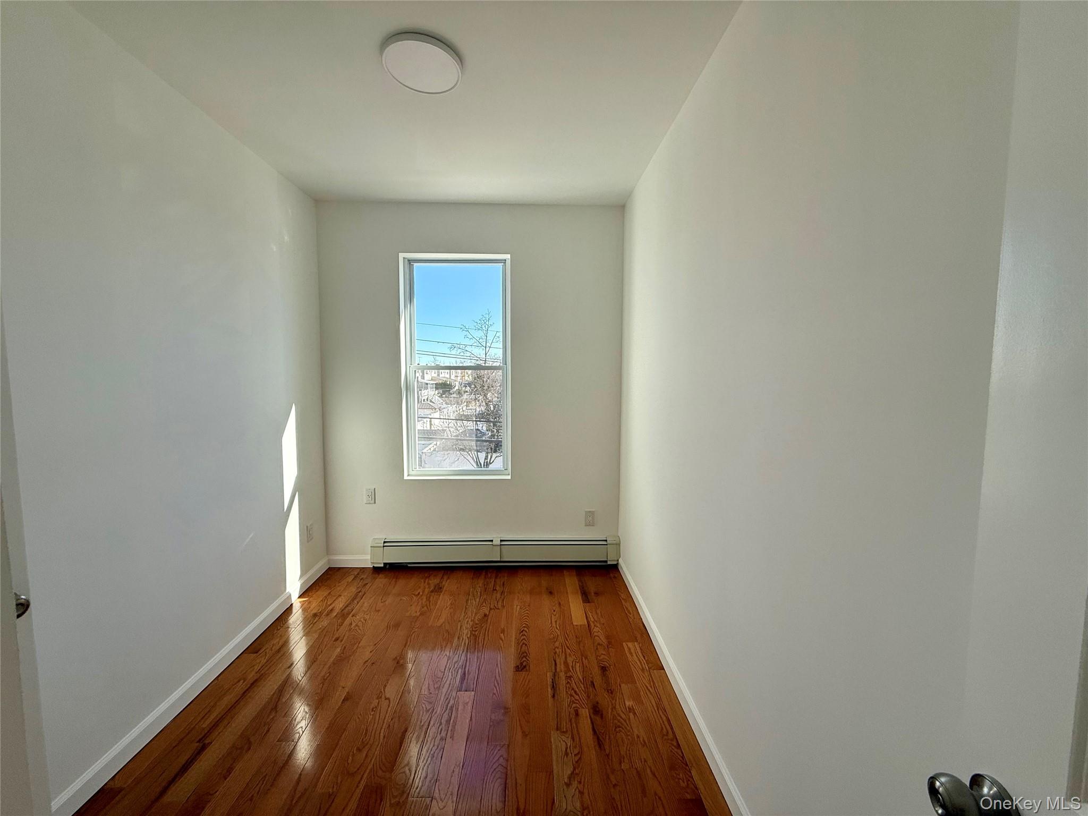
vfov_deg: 85.7
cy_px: 408
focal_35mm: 14
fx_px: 440
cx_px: 544
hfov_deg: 102.1
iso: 64
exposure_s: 1/475
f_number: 2.2
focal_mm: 2.22
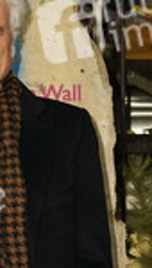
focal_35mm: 142
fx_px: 1012
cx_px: -34
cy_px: 289
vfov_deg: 14.8
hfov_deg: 8.5
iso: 1600
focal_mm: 51
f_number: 5.6
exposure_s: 1/160
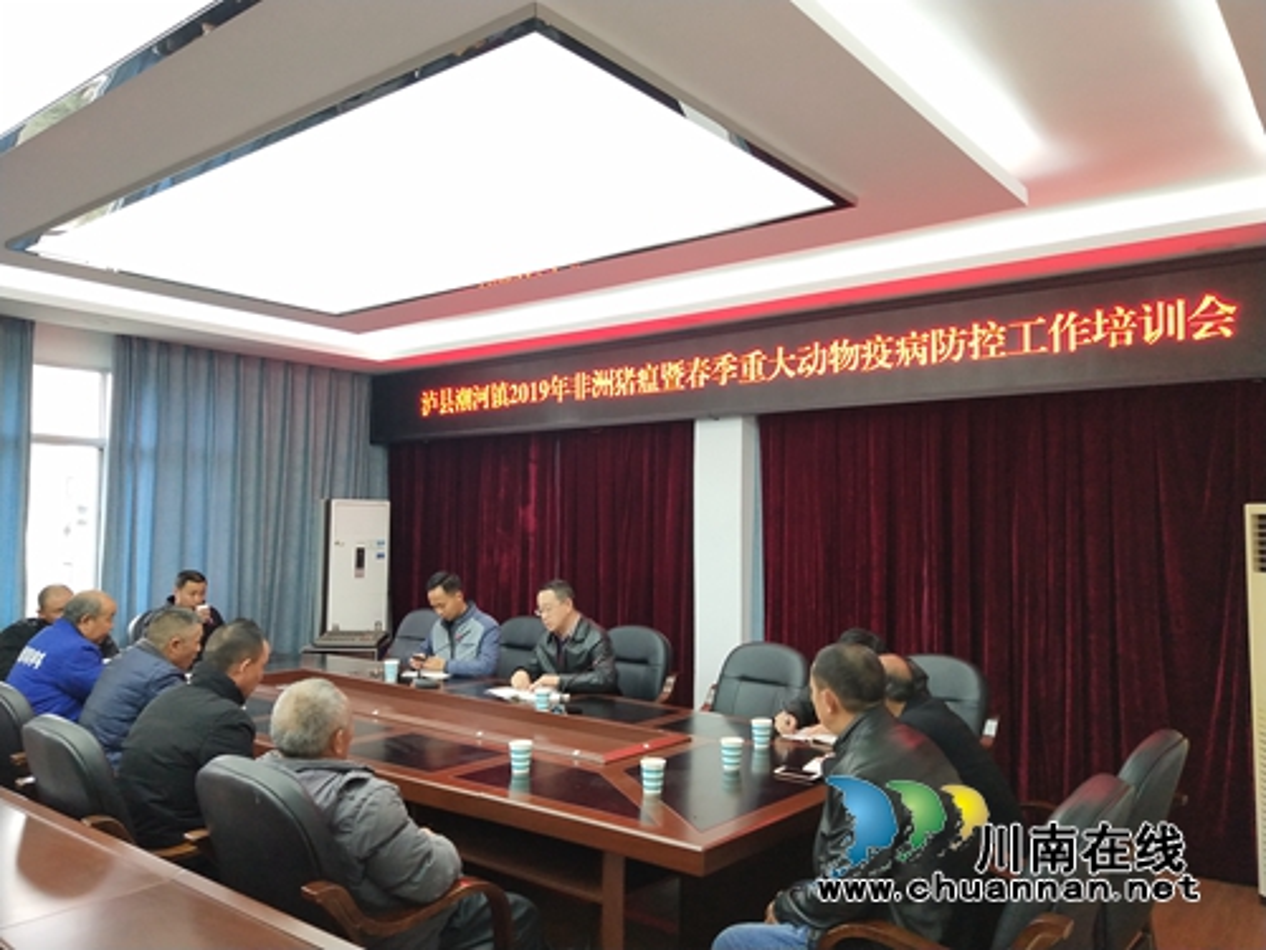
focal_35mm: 30
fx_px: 1097
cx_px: 633
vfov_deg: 46.8
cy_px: 475
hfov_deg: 60.0
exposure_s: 1/50
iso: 376
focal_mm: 3.95
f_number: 1.8
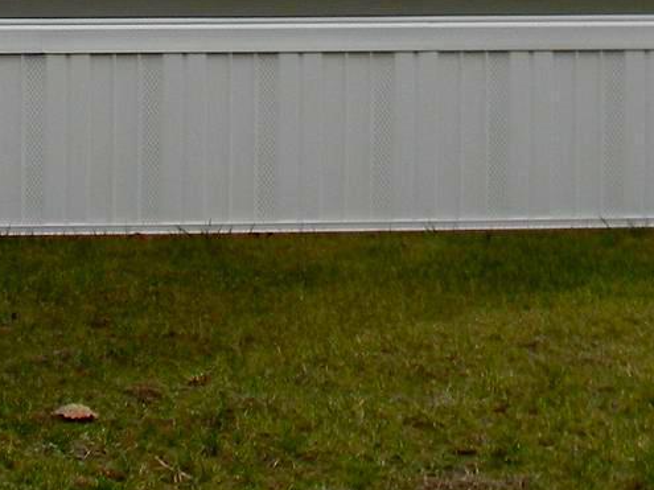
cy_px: -236
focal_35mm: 149
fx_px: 2814
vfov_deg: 9.7
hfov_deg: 13.1
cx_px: 42
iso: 80
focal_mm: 6.4
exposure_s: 1/816
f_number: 3.7
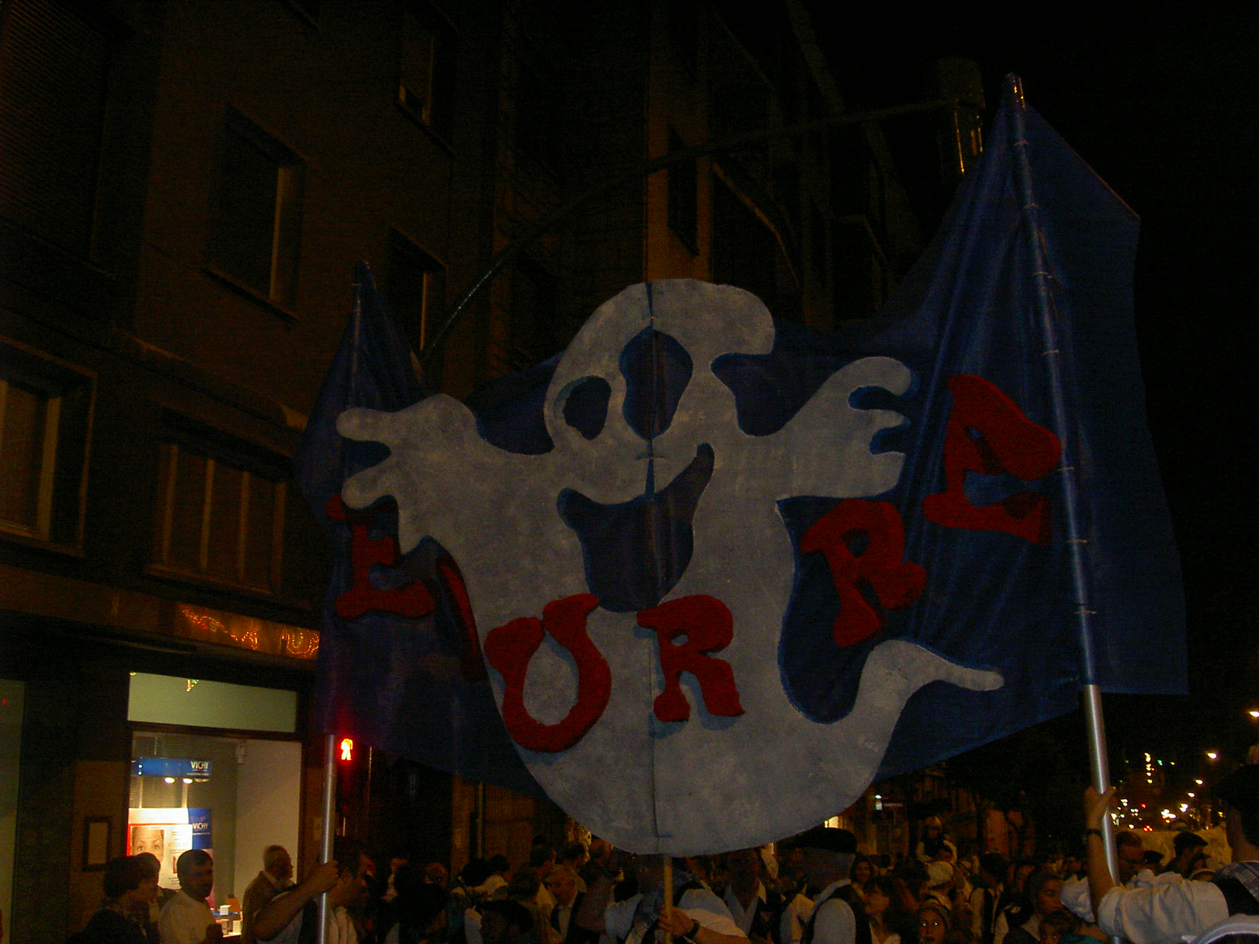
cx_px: 630
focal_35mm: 39
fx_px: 1418
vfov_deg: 36.8
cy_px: 472
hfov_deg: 47.9
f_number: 2.8
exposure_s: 1/59.5
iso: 100
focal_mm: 8
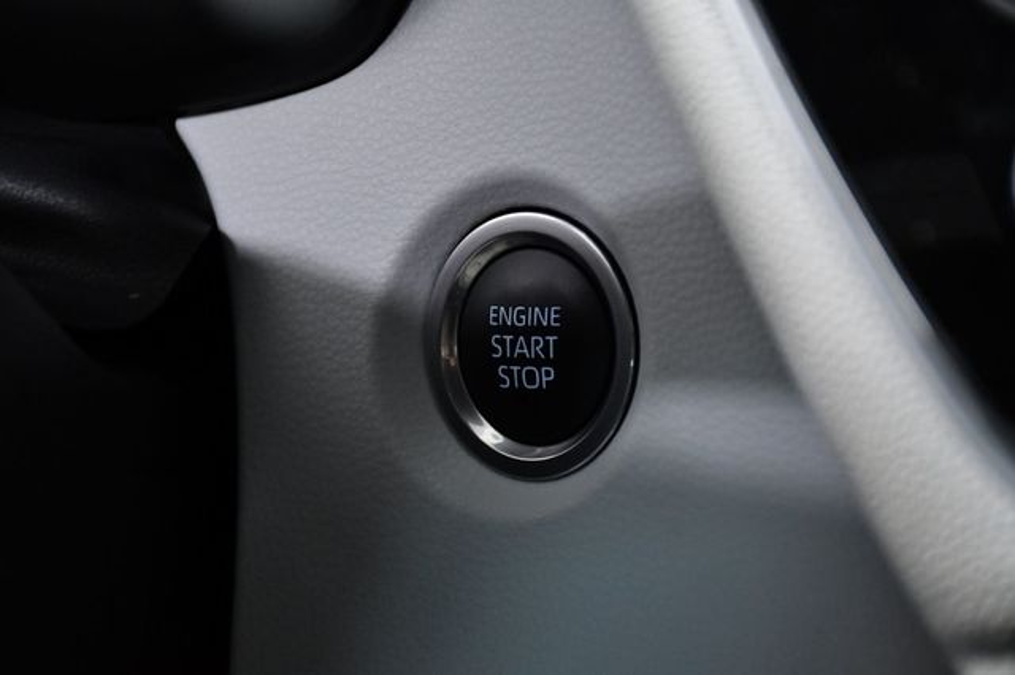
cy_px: 338
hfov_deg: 15.2
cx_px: 508
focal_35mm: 135
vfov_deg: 10.1
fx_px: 3804
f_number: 5.3
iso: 2500
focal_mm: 90
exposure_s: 1/100
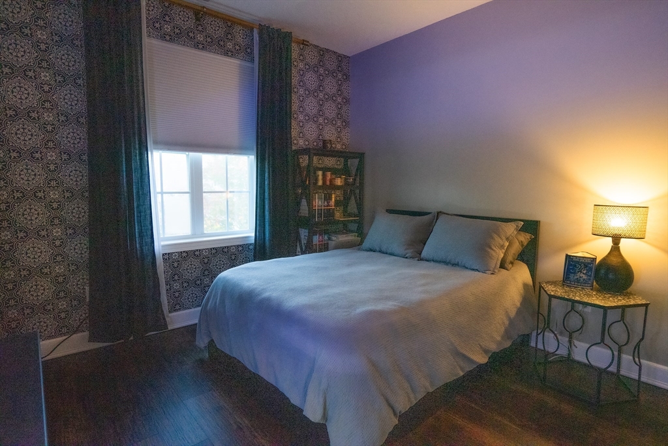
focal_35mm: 19
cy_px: 223
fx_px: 353
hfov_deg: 86.9
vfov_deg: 64.6
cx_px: 334
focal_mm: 19
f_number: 4
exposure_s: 1/160
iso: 6400
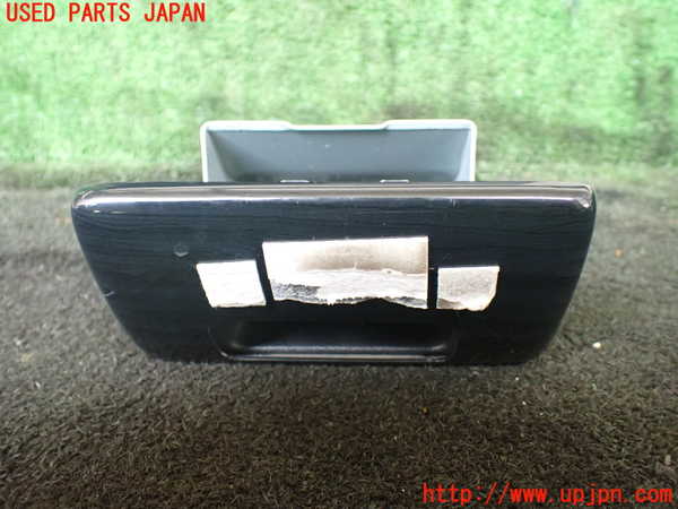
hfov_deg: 60.0
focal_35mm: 30
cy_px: 254
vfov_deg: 46.8
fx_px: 588
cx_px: 339
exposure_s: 1/80
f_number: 2.3
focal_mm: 5.4
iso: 800
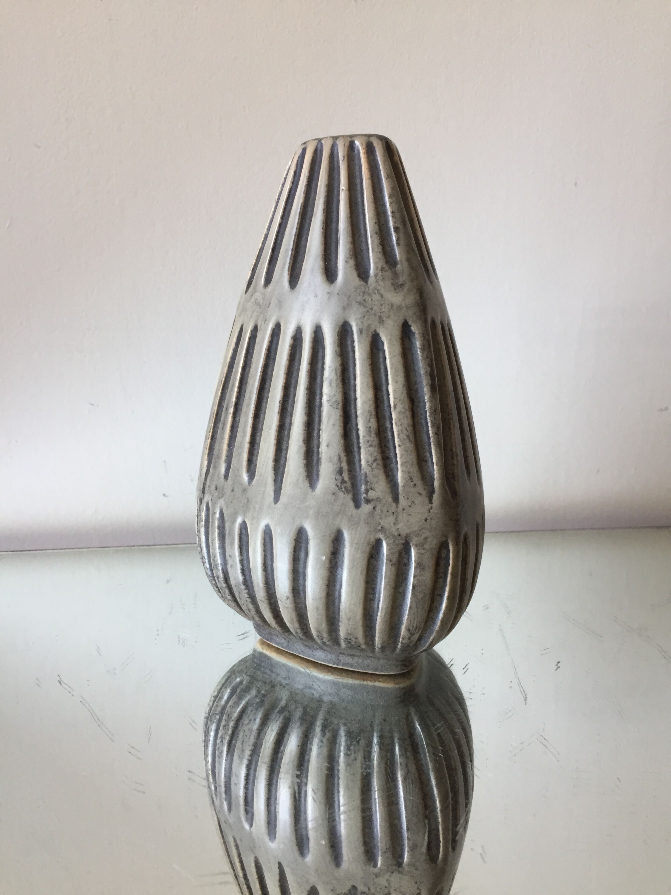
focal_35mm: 29
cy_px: 448
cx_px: 336
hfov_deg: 48.2
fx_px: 750
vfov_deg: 61.7
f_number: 2.2
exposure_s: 1/33
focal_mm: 4.15
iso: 50
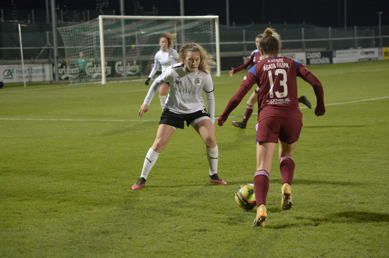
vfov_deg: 12.4
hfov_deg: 18.6
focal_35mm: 110
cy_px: 129
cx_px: 194
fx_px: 1187
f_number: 4
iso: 7200
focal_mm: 110
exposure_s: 1/640
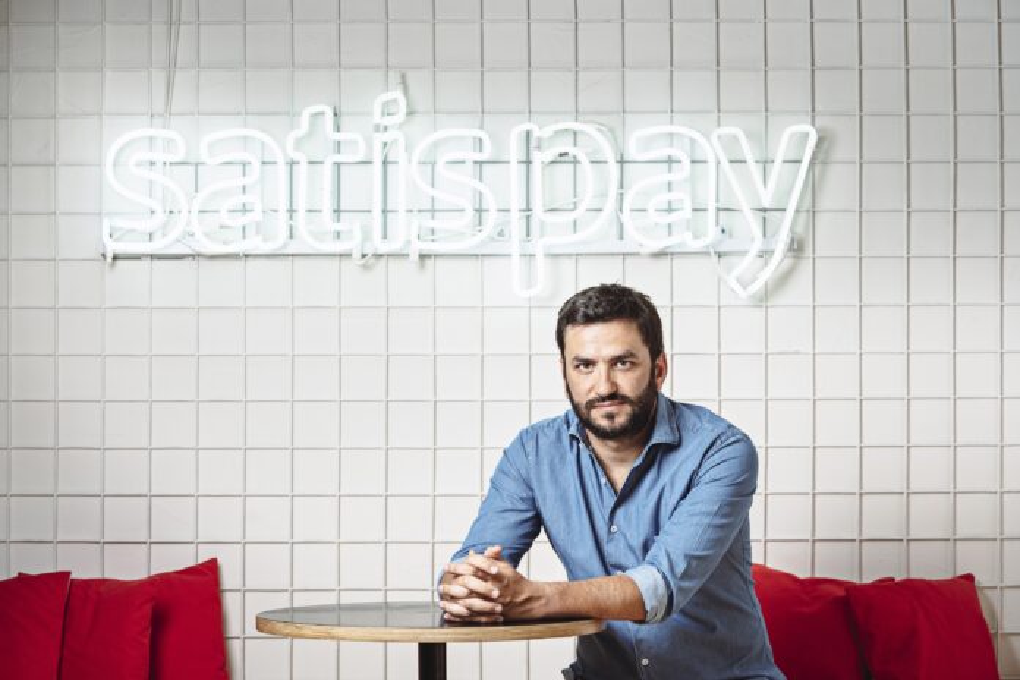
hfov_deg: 22.6
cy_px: 340
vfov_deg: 15.2
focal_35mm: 90
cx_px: 510
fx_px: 2550
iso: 400
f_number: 6.3
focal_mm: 90
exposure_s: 1/160
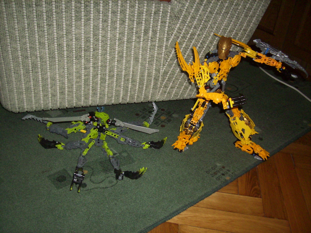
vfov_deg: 44.2
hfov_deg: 56.8
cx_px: 156
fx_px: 287
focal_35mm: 32
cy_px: 116
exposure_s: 1/30
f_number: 7.1
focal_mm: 5.99
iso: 200
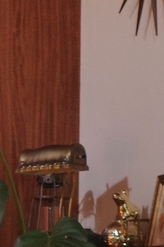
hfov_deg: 6.8
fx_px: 1306
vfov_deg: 10.6
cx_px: -218
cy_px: 291
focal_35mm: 191
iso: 1250
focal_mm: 18.3
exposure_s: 1/50
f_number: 2.8
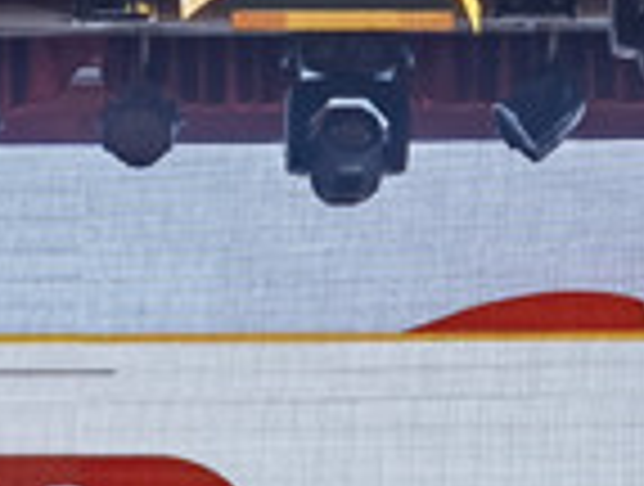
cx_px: -126
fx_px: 4943
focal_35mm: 265
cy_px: 734
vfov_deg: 5.6
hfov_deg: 7.4
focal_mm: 6.67
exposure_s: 1/195
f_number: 1.9
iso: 50
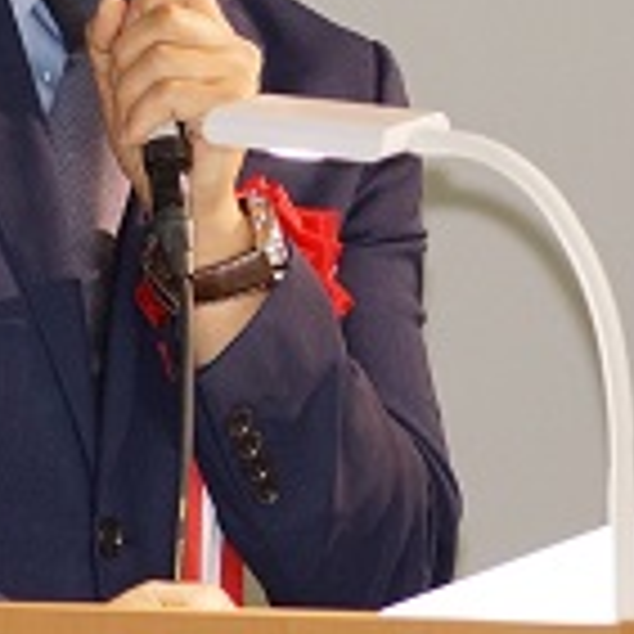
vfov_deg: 1.9
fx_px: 18981
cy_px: 43
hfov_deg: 1.9
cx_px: 369
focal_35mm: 916
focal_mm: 200
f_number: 5.6
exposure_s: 1/100
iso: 1600
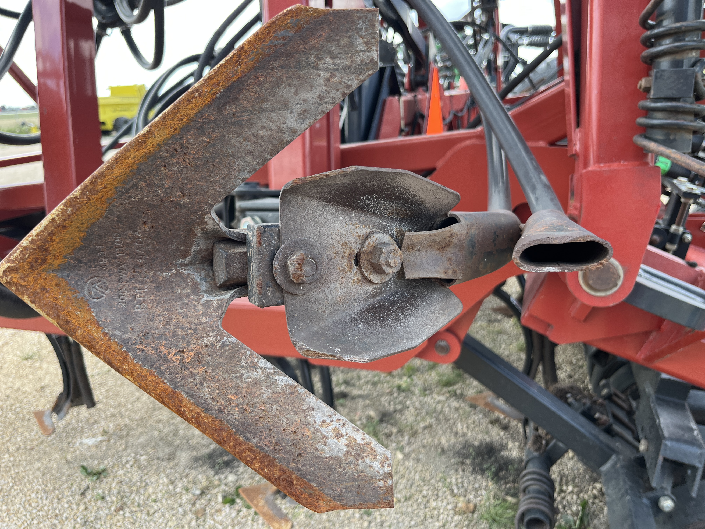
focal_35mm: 26
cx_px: 352
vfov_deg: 53.1
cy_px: 264
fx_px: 530
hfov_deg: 67.3
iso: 40
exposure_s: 1/207
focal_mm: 5.1
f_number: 1.6
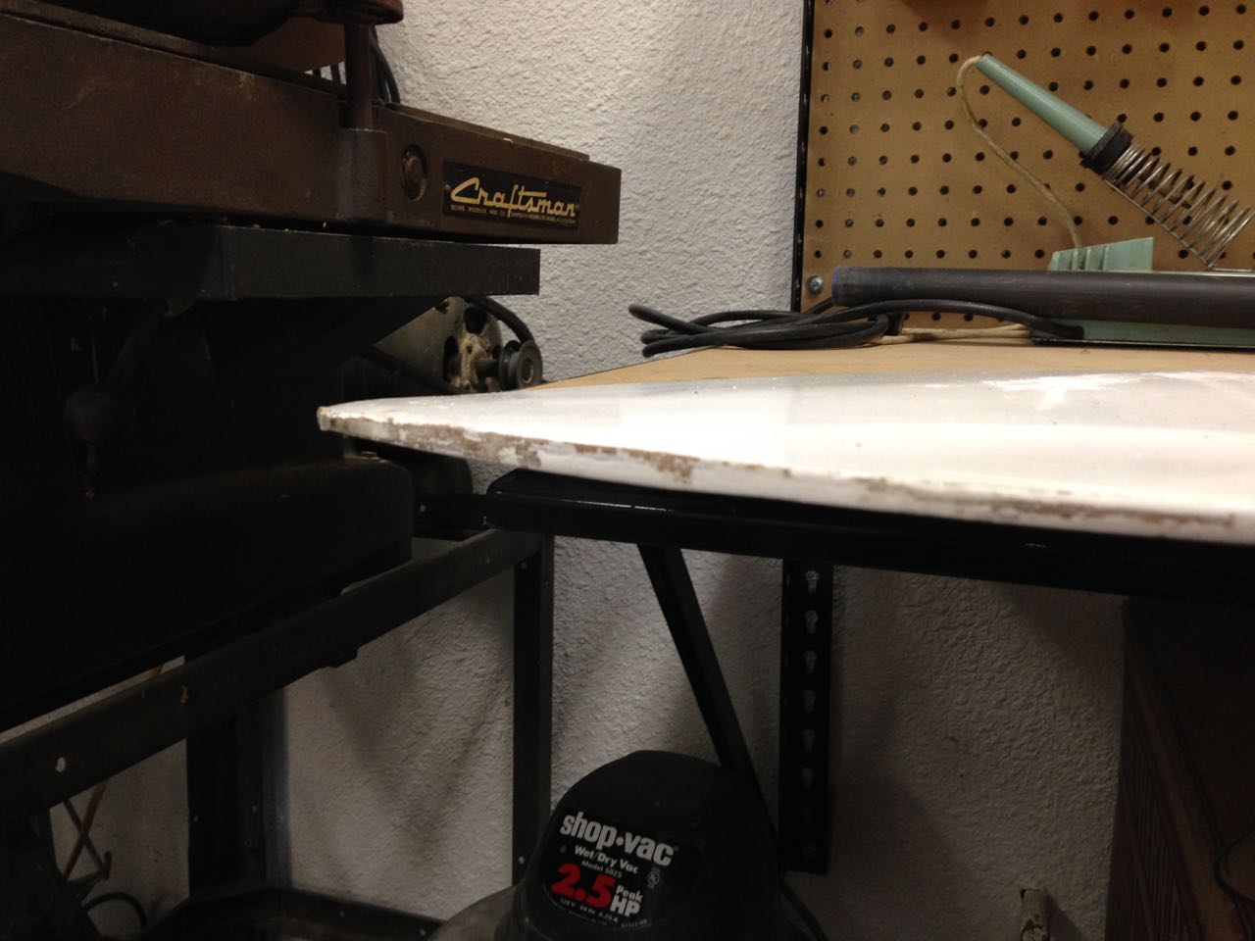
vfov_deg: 42.9
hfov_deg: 55.4
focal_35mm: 33
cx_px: 628
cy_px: 470
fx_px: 1196
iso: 160
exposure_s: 1/20
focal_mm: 4.12
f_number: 2.4
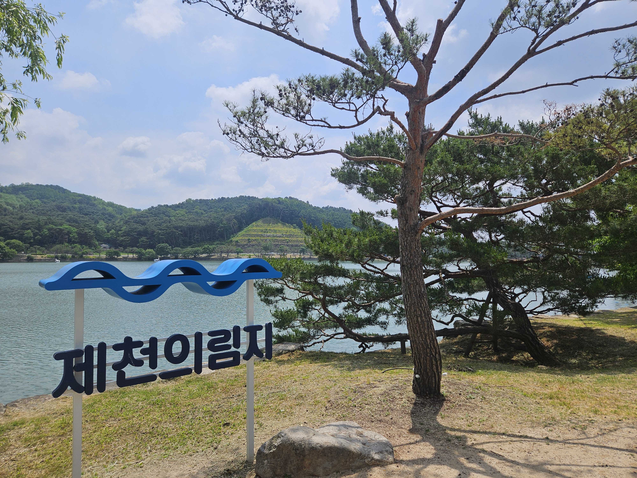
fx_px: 423
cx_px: 318
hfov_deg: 73.9
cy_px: 239
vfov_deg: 58.9
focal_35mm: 23
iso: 25
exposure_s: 1/3390
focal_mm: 5.4
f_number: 1.8
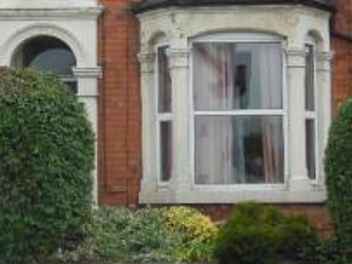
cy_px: 30
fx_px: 1311
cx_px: 131
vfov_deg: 11.4
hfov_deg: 15.3
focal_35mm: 129
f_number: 4.4
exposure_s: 1/250
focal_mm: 8
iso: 160
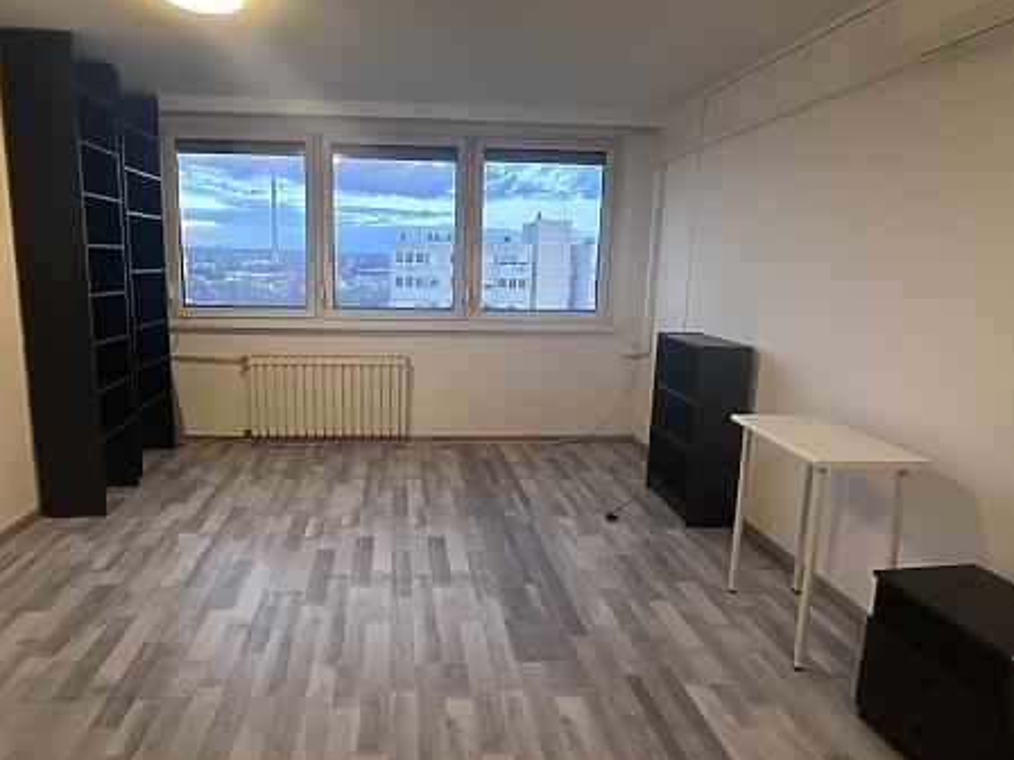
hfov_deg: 81.2
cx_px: 432
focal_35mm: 20
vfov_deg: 65.9
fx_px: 586
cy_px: 353
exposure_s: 1/60
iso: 160
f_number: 2.2
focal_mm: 2.22
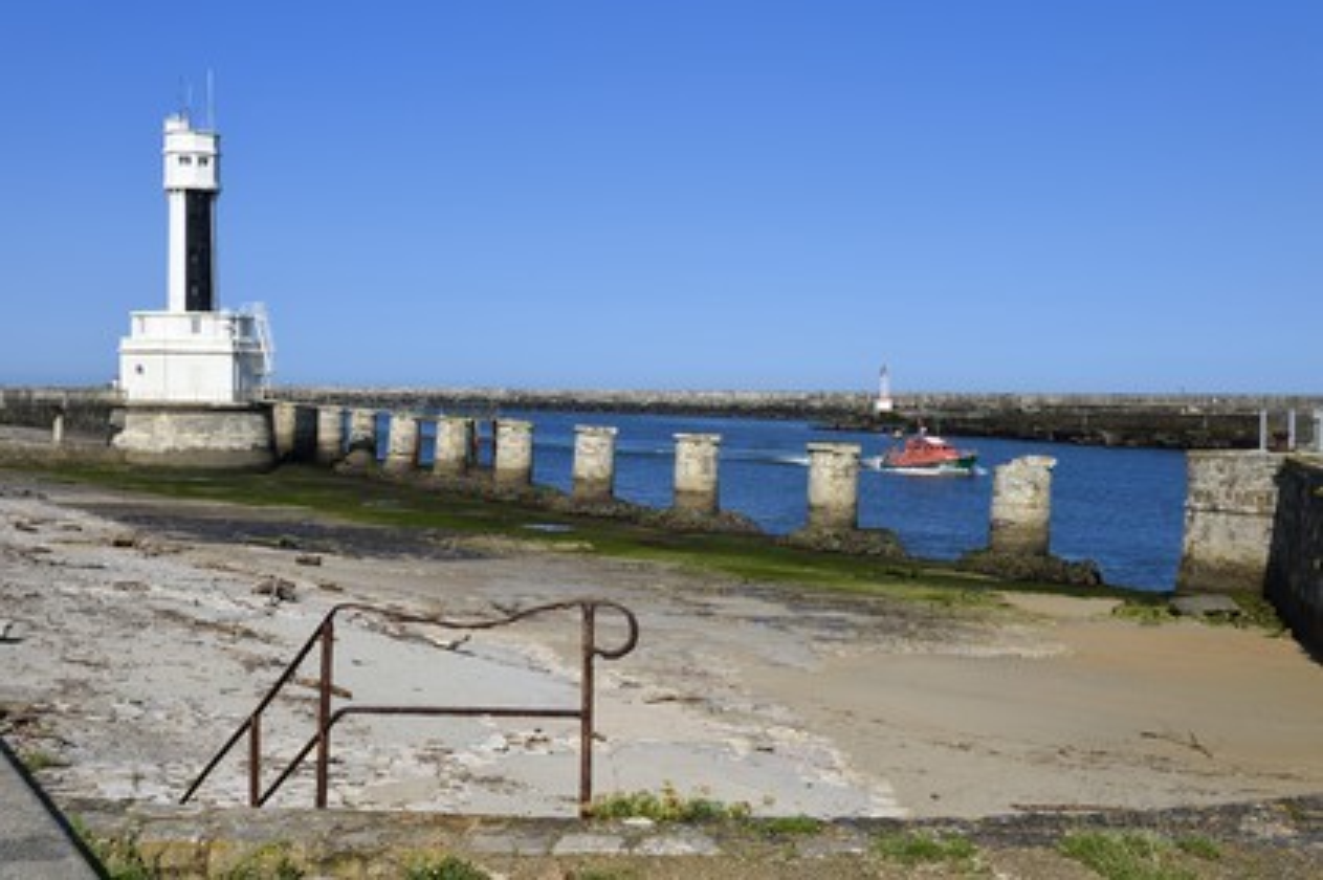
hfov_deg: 41.1
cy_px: 440
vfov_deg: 28.0
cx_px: 662
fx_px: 1763
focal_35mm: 48
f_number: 16
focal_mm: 48
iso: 200
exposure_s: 1/250
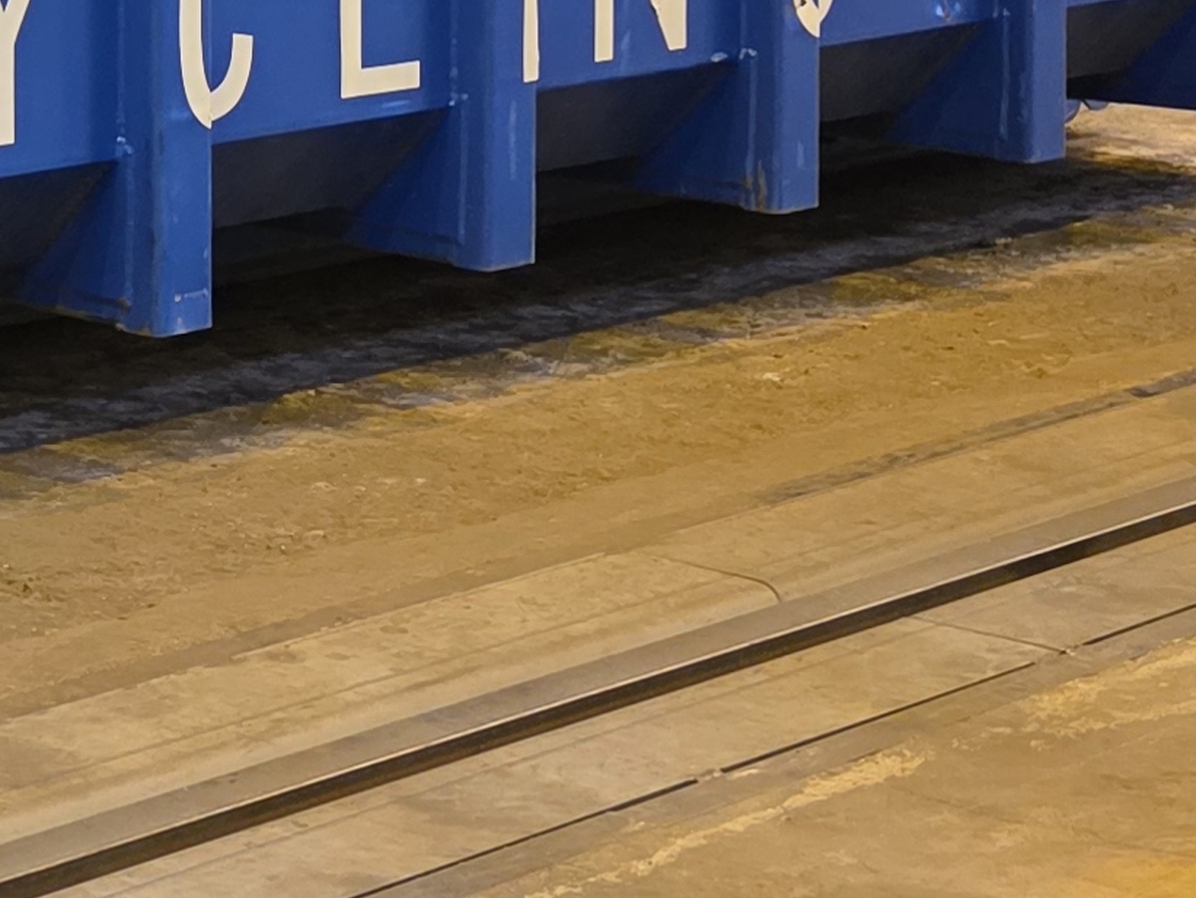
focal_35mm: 112
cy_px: -267
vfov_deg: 12.8
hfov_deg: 15.8
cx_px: -734
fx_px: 3870
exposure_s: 1/100
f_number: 1.7
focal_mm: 6.3
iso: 640
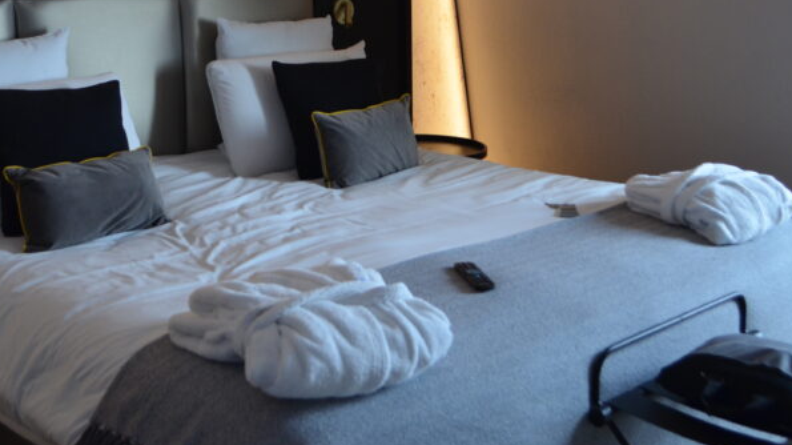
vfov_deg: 21.8
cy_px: 73
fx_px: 1133
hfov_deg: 38.0
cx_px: 256
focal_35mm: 54
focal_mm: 20
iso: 640
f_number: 4
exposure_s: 1/60
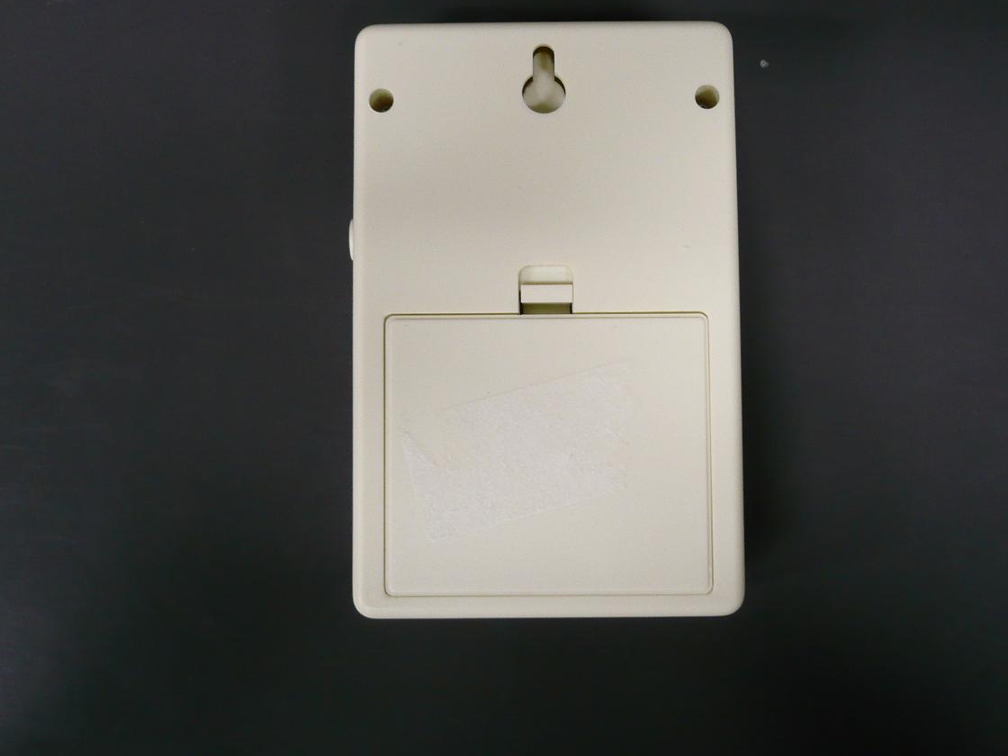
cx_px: 533
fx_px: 1165
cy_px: 325
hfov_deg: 46.8
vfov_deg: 35.9
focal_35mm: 40
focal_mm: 5.8
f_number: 2.8
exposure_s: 1/20
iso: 200
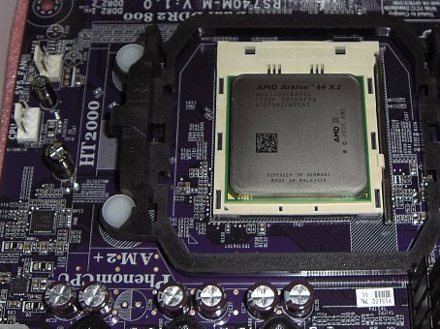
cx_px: 299
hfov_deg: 28.8
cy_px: 116
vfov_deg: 21.8
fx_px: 851
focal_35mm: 67
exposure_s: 1/60
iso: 64
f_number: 2.7
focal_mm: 6.2
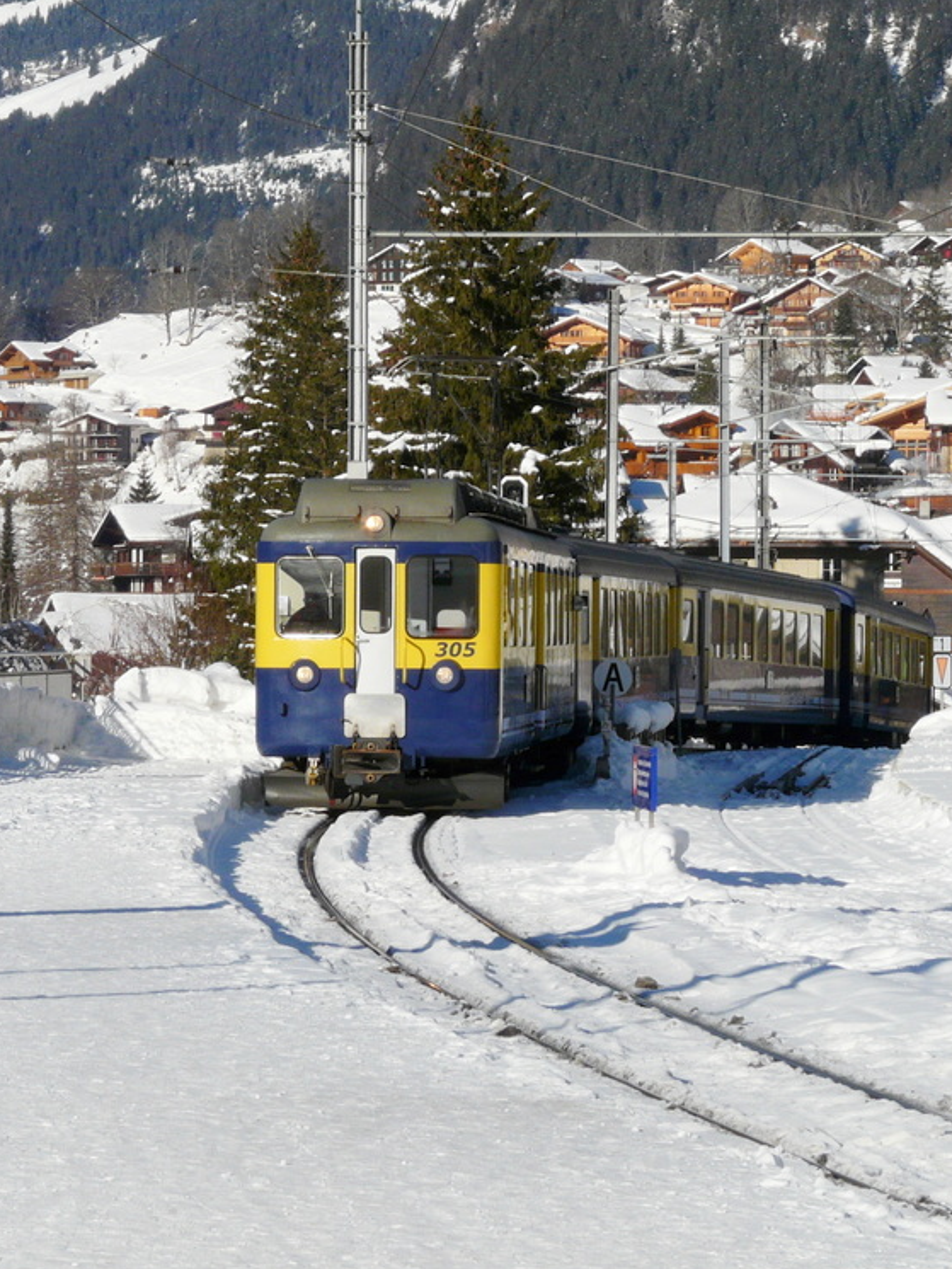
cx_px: 487
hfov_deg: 9.2
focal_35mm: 161
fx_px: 5902
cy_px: 635
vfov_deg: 12.3
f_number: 8
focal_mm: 19.7
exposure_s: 1/500
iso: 100
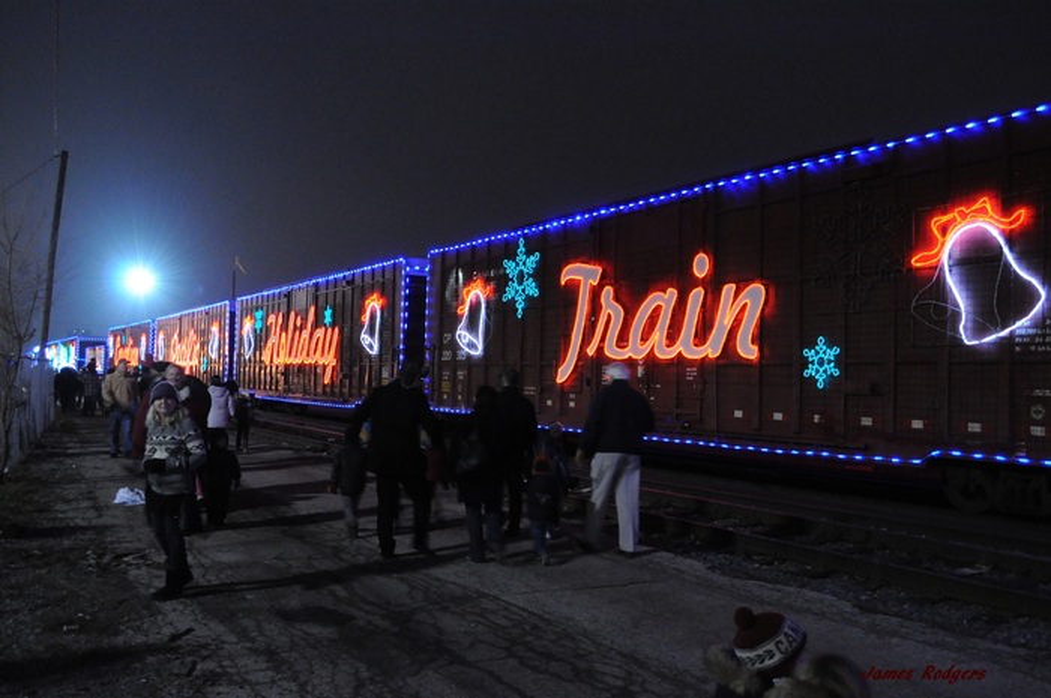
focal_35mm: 33
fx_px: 962
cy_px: 349
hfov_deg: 57.3
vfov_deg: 39.9
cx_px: 526
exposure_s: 1/8
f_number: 5.6
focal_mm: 22
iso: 3200
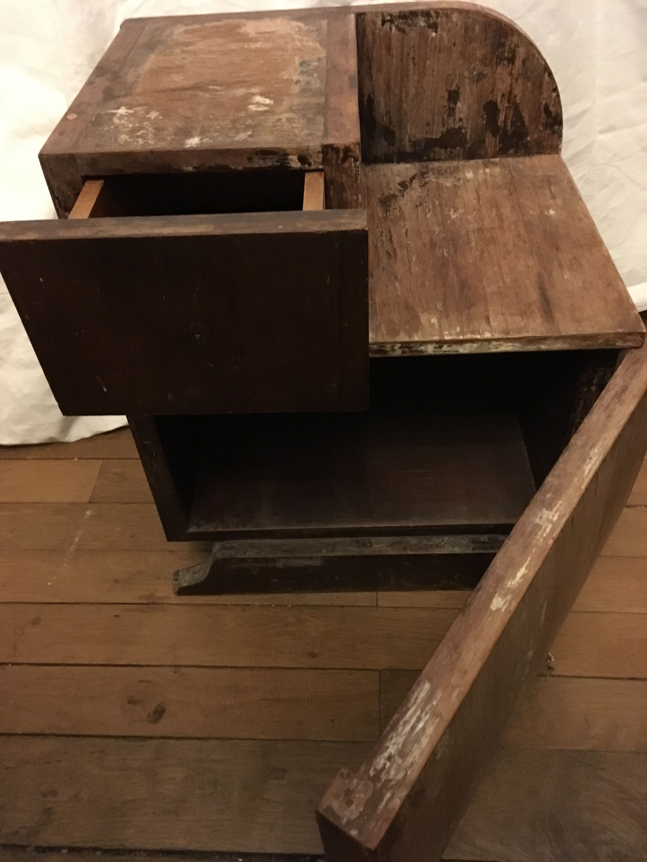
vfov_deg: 61.7
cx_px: 324
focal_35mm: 29
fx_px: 723
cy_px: 431
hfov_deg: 48.2
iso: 800
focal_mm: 4.15
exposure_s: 1/17
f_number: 2.2
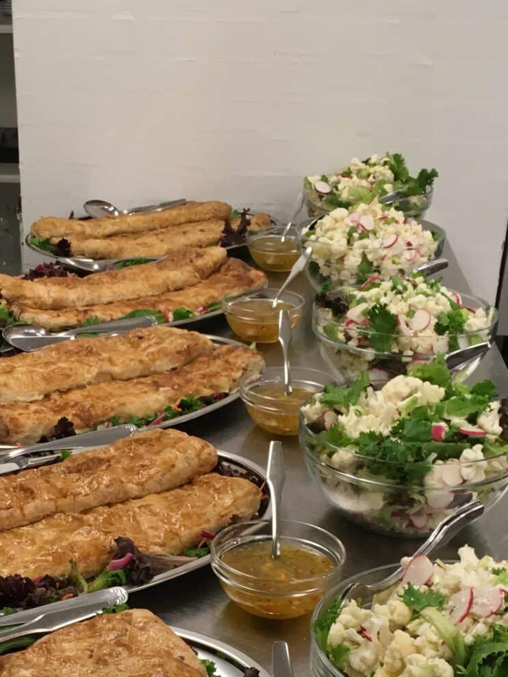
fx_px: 1175
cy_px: 578
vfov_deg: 31.1
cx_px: 142
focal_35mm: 60
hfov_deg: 24.2
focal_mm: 4.15
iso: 64
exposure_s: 1/33
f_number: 2.2
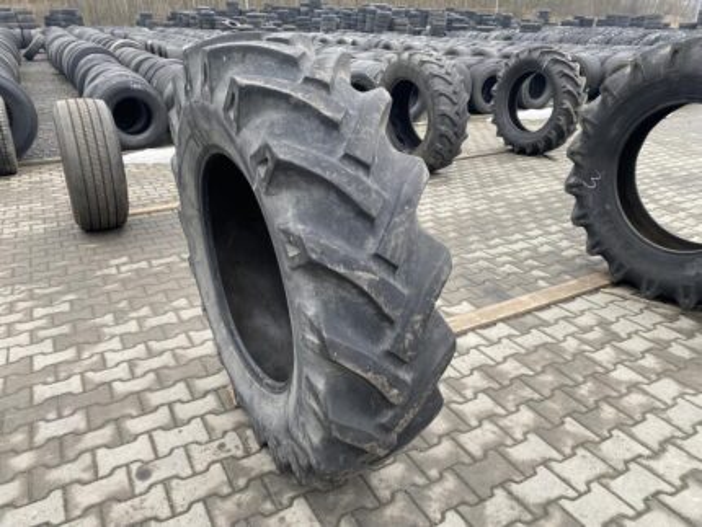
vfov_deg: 53.1
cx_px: 351
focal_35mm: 26
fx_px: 528
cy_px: 264
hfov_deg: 67.3
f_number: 1.8
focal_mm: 4.25
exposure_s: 1/122
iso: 40
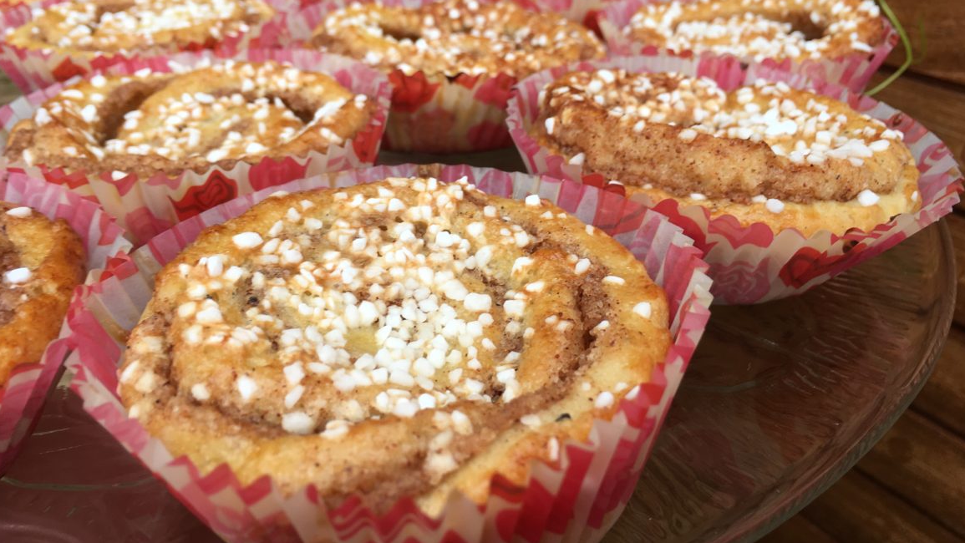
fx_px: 819
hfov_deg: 61.0
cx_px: 480
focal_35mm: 32
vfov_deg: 36.4
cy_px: 191
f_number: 2.2
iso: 25
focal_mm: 4.15
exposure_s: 1/176
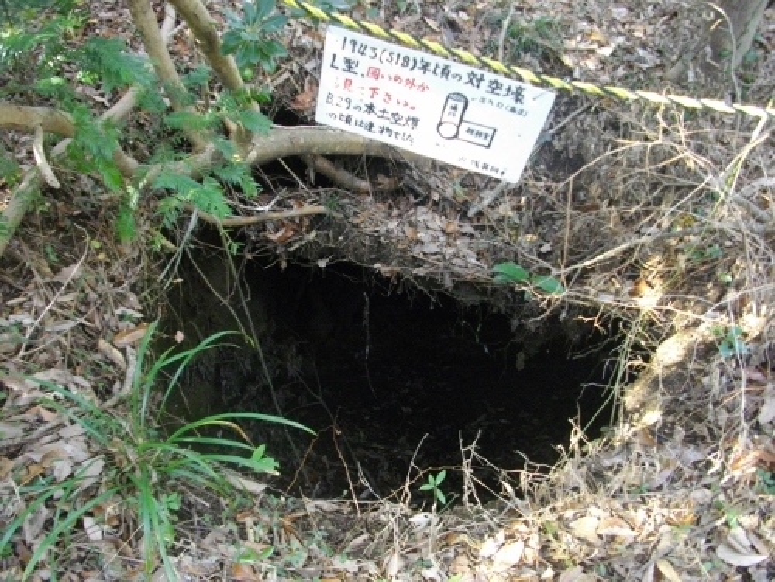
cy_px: 291
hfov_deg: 56.8
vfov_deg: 44.2
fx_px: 716
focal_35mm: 32
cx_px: 388
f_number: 2.9
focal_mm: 5.7
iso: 479
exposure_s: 1/100
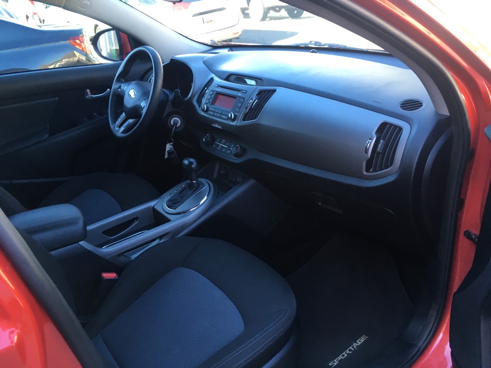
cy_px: 184
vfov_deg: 48.2
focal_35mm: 29
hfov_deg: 61.7
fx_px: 411
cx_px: 246
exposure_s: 1/40
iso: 32
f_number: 2.2
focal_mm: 4.15
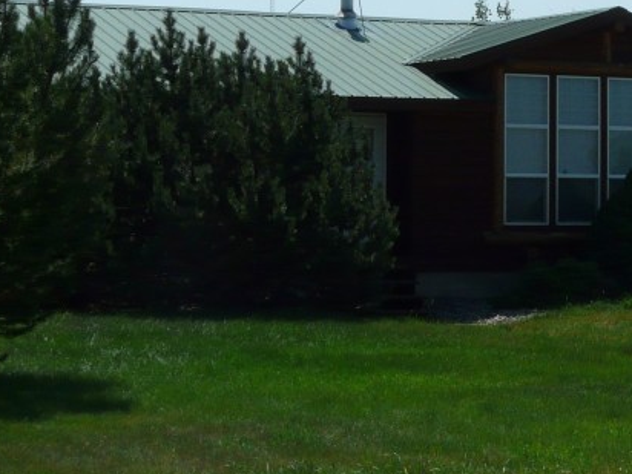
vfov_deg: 10.3
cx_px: 769
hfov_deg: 13.3
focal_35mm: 144
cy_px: 115
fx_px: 2629
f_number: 7.1
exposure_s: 1/400
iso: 100
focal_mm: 9.5
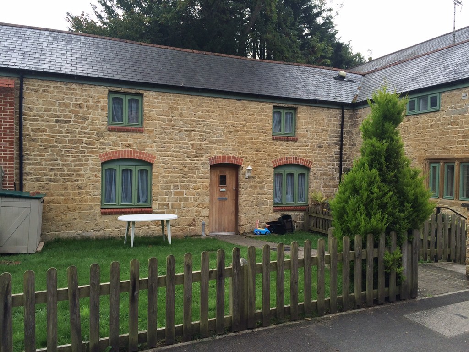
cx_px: 234
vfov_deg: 48.2
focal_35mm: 29
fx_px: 393
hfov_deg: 61.7
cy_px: 176
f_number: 2.2
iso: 32
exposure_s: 1/302
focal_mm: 4.15
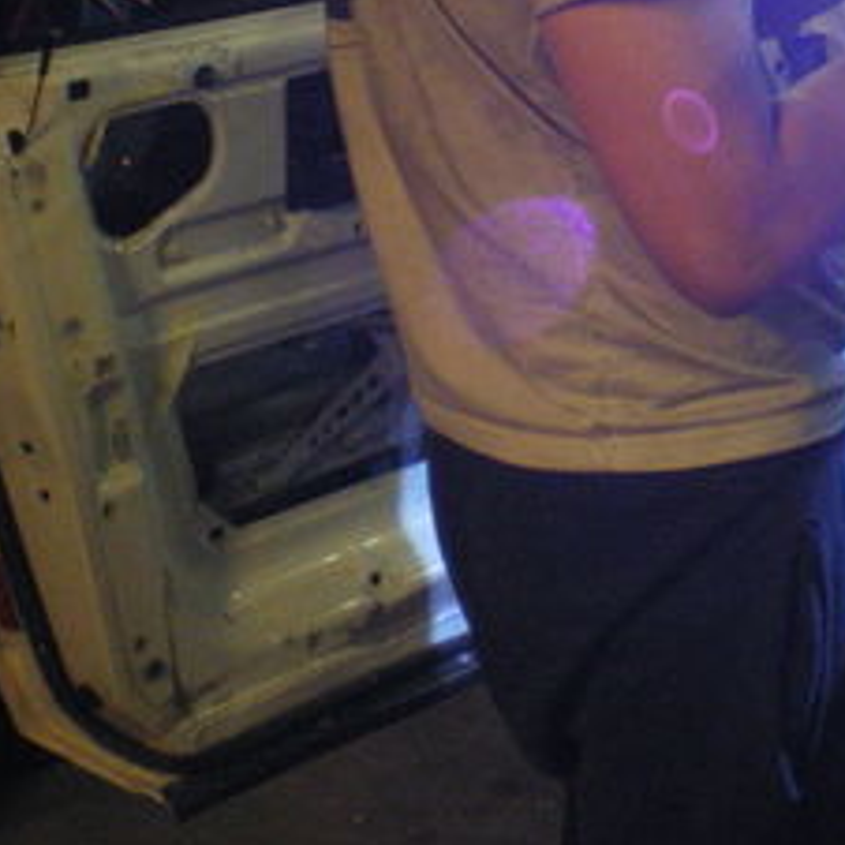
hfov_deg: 17.8
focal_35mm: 95
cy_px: 15
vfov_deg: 17.9
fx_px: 2624
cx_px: 886
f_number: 3.1
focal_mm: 6.3
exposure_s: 1/15
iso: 400
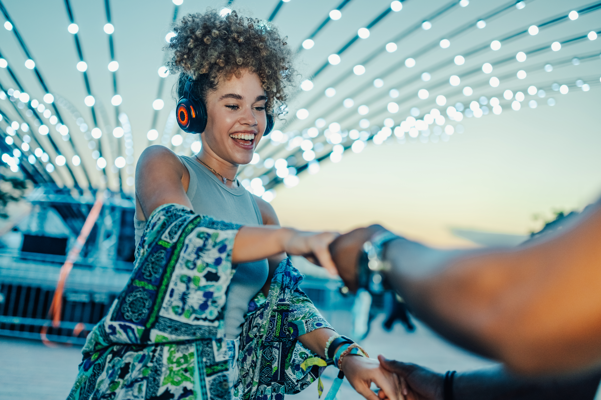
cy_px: 200
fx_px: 584
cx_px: 300
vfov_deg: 37.9
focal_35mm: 35
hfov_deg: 54.4
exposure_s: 1/250
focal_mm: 35
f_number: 1.4
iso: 1000
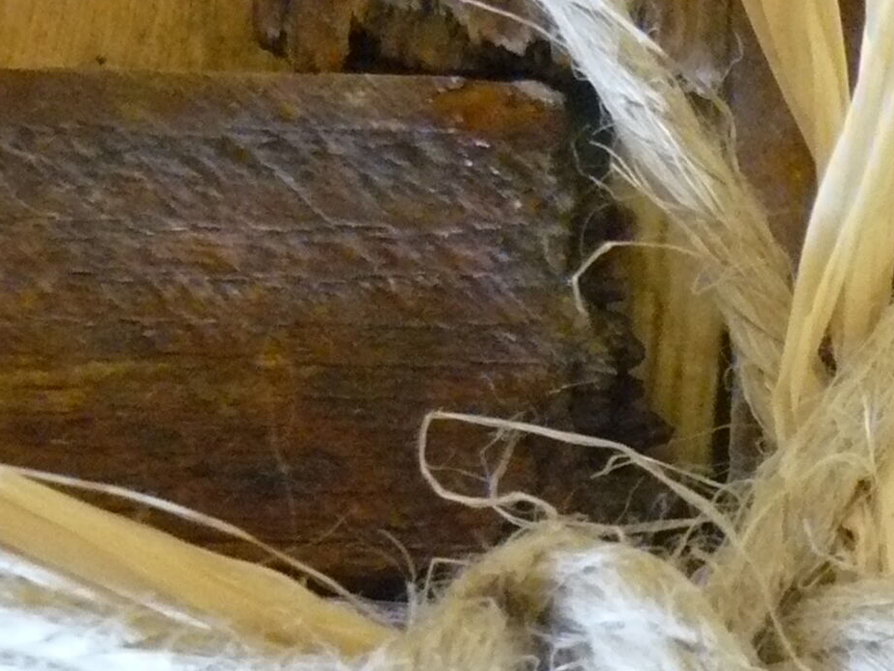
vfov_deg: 12.2
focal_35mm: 119
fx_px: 3074
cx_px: 1249
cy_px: 779
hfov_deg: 15.5
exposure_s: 1/40
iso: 400
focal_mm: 6
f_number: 2.8
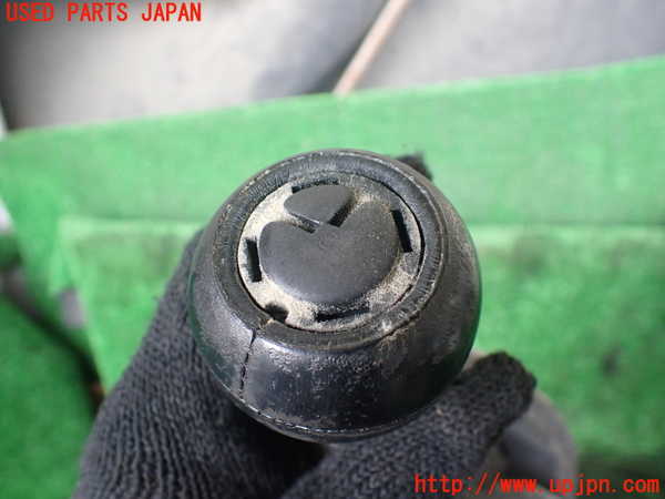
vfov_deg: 46.8
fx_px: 576
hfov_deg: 60.0
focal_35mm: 30
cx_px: 332
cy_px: 250
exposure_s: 1/125
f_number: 2.3
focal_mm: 5.4
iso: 400
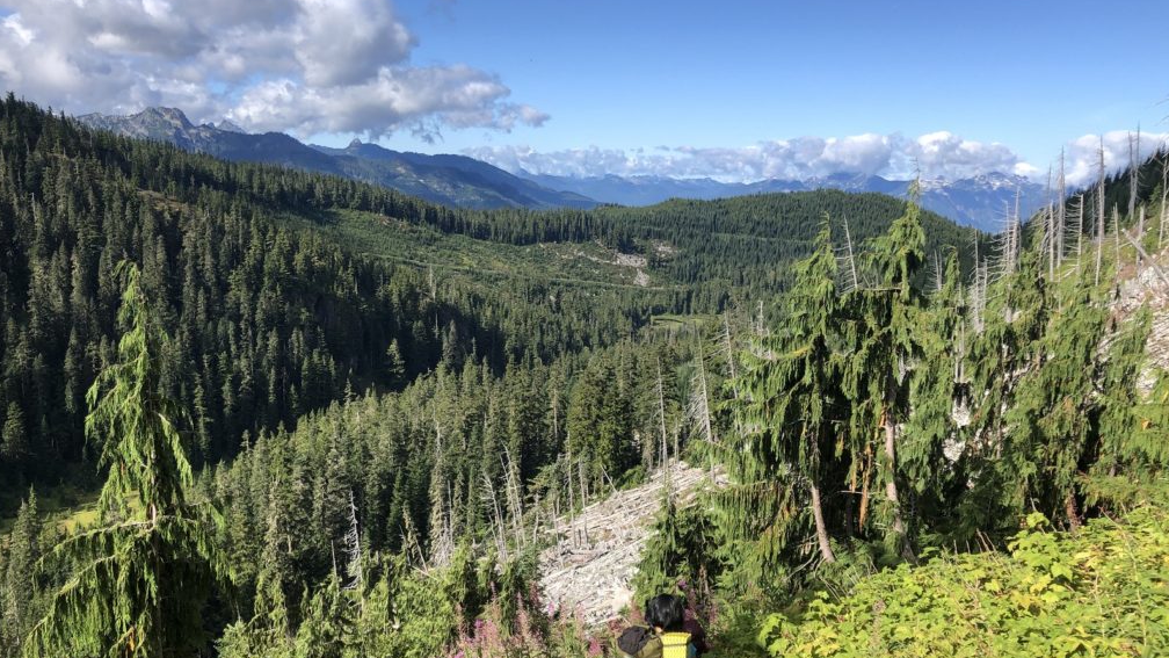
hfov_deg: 62.6
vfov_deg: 37.6
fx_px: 961
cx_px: 584
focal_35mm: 31
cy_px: 396
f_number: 1.8
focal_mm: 3.99
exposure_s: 1/1143
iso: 20
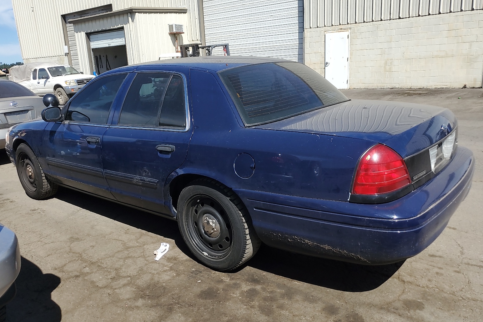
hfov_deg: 65.5
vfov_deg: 46.4
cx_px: 238
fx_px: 376
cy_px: 162
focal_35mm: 28
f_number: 1.5
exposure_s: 1/3333
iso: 50
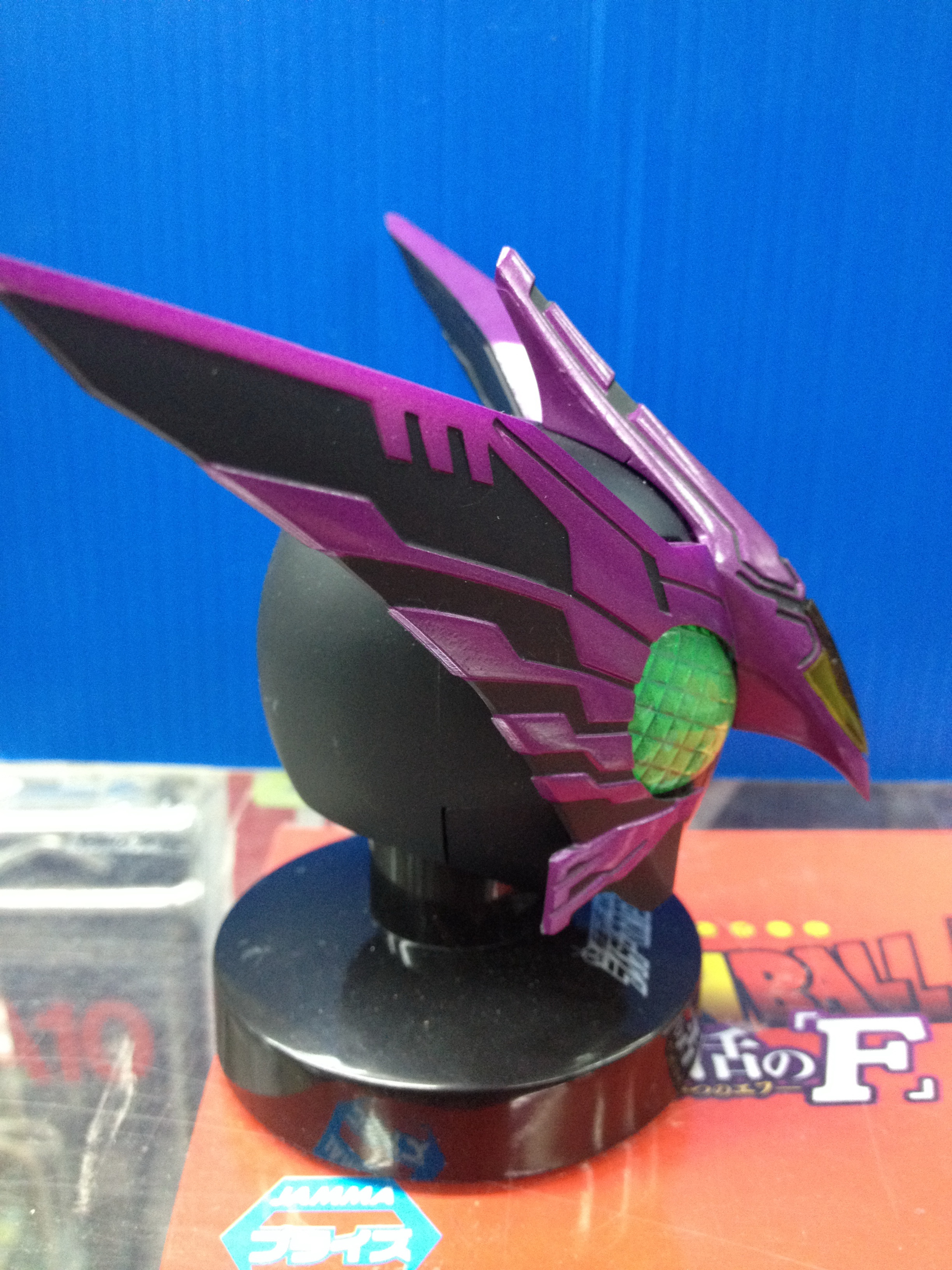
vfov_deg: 52.6
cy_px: 635
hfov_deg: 40.7
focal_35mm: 35
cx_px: 476
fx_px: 1283
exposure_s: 1/20
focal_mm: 4.28
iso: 250
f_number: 2.4
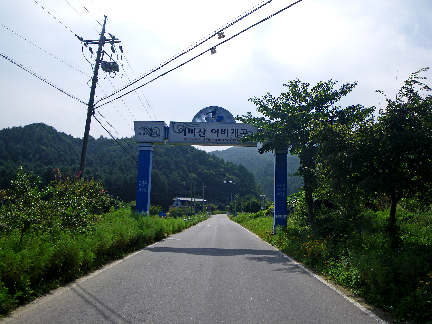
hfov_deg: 63.4
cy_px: 162
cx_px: 216
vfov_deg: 49.7
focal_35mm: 28
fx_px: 349
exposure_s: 1/500
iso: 50
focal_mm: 5
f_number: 4.2
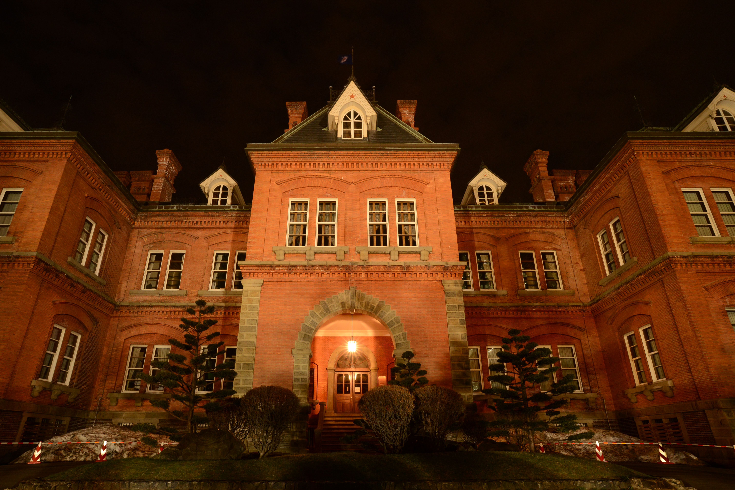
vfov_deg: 59.5
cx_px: 353
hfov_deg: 81.1
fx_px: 429
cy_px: 249
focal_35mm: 21
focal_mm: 20
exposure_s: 1/2.5
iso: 1600
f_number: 8
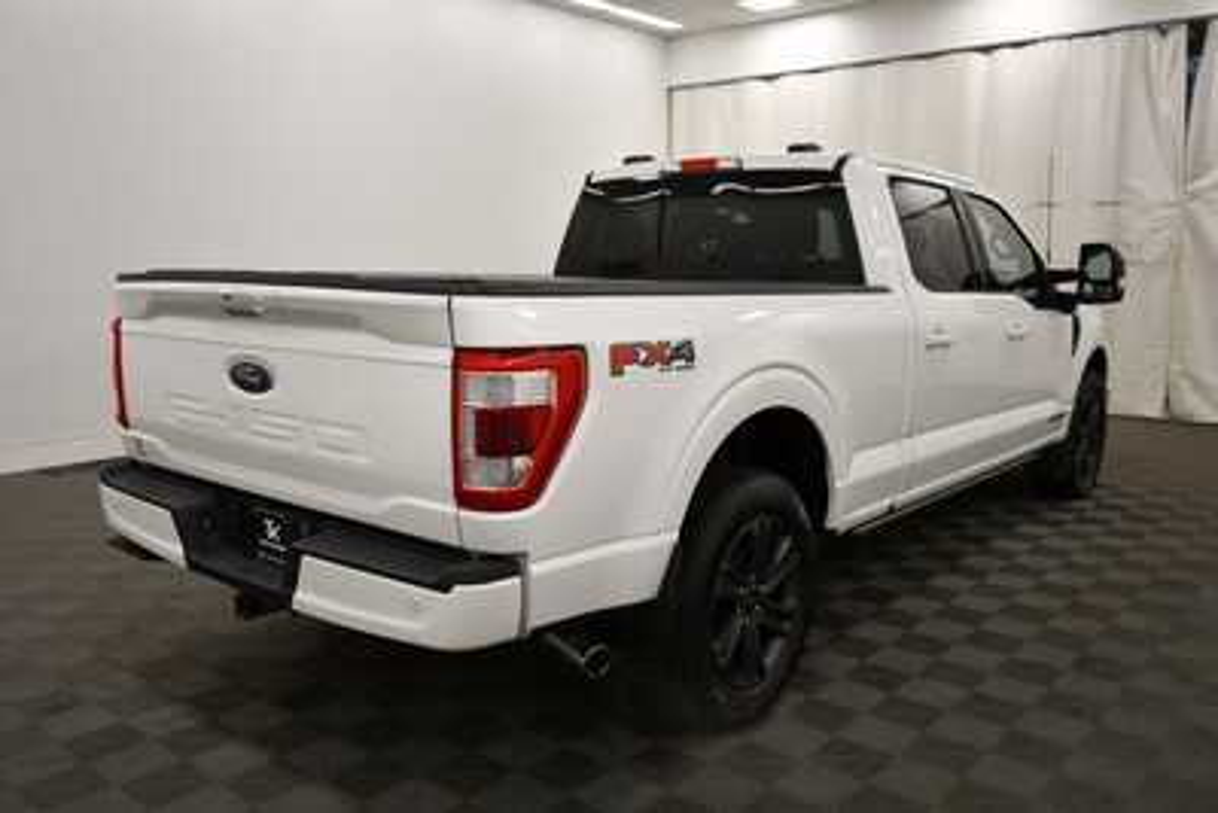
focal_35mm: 30
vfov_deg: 43.6
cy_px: 406
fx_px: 1015
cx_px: 609
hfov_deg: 61.9
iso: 800
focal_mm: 20
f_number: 5.6
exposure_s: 1/250
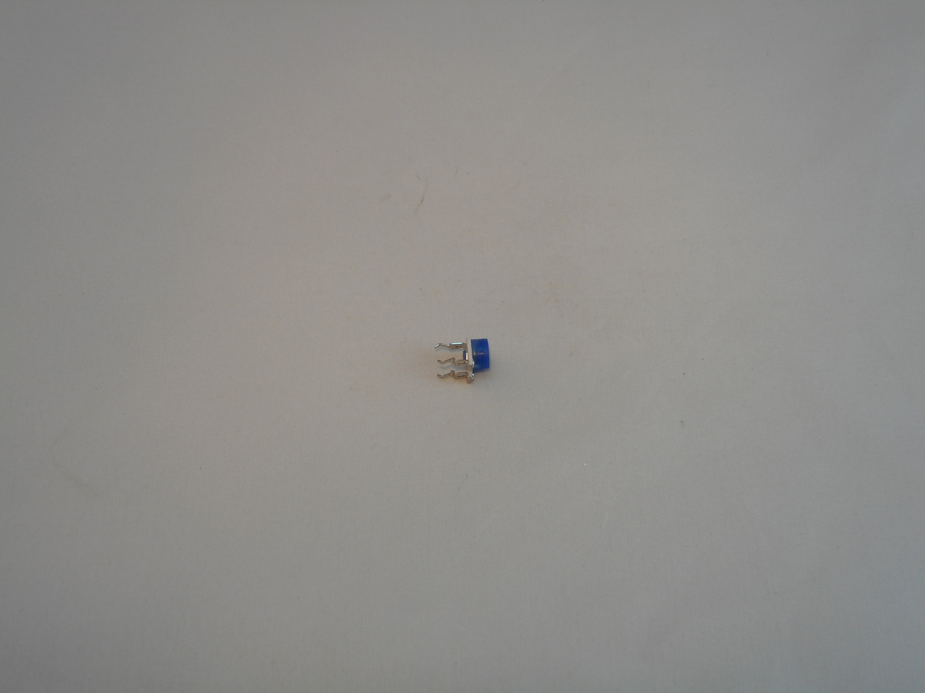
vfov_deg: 21.9
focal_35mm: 67
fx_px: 1790
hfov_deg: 29.0
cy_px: 346
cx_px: 462
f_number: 5.3
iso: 80
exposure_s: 1/30
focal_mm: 12
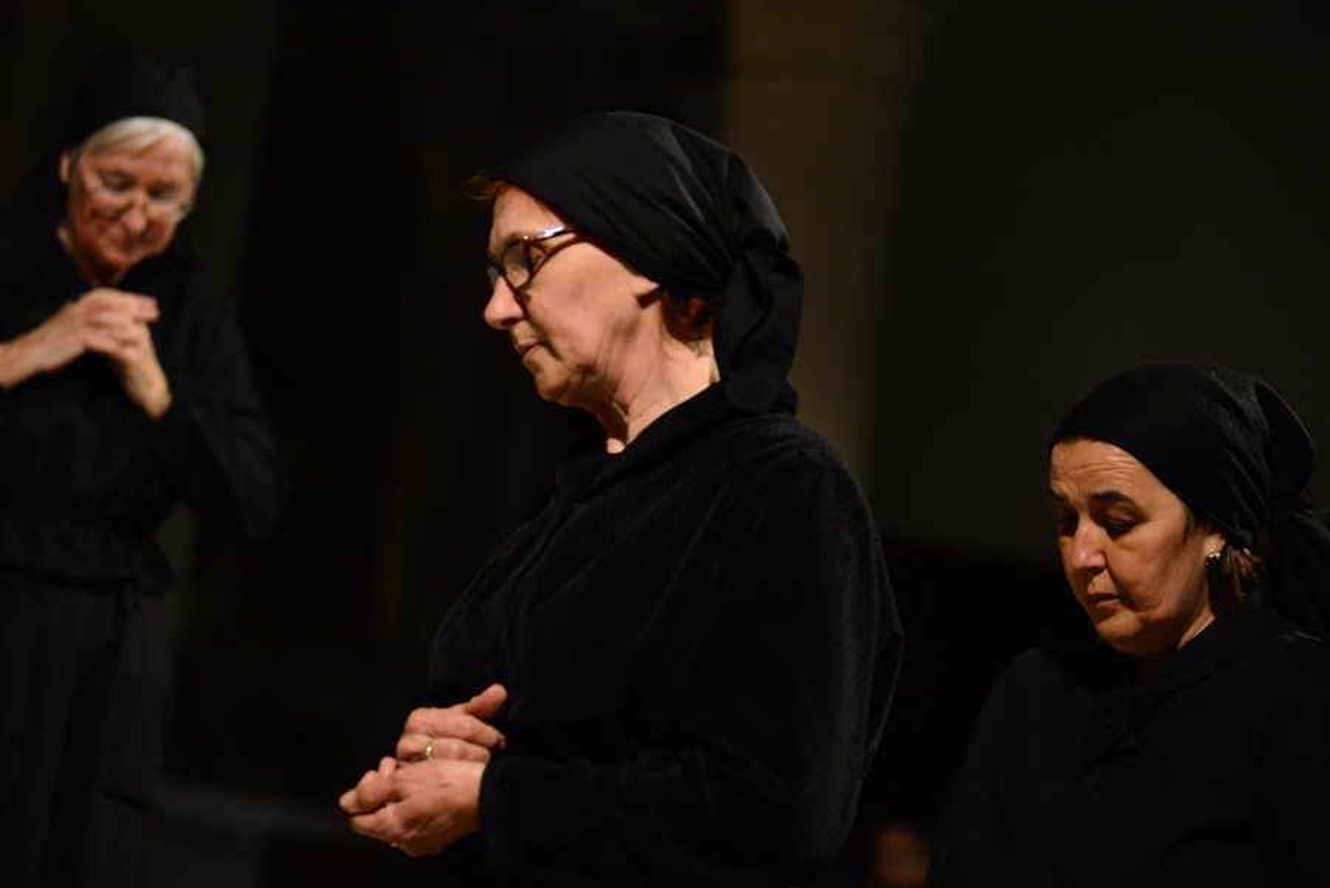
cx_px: 665
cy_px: 444
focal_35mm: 120
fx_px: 4435
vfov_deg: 11.4
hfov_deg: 17.1
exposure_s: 1/80
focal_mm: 120
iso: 3200
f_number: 2.8
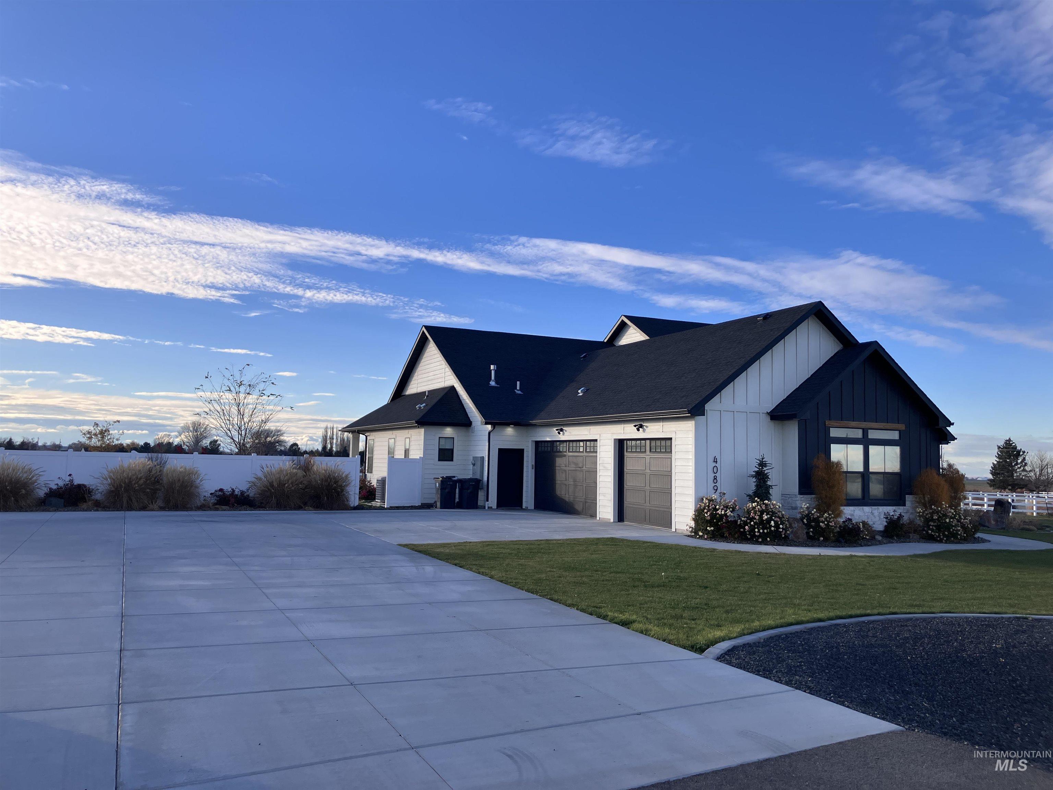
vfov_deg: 49.7
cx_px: 526
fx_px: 852
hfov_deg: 63.4
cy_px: 395
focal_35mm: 28
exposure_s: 1/1215
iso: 32
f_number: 1.8
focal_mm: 3.99
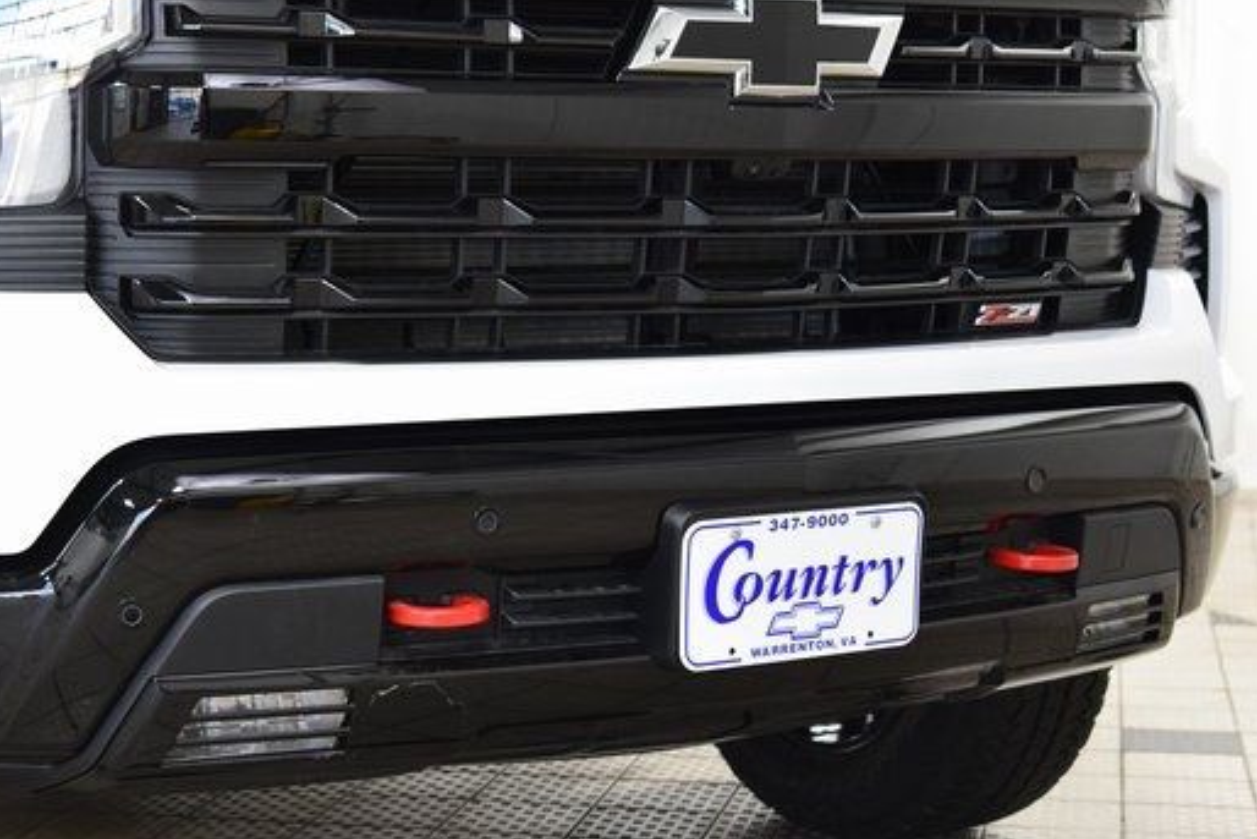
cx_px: 489
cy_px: 424
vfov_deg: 19.2
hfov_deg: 28.4
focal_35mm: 71
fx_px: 2480
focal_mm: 38
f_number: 4.5
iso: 1600
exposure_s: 1/60
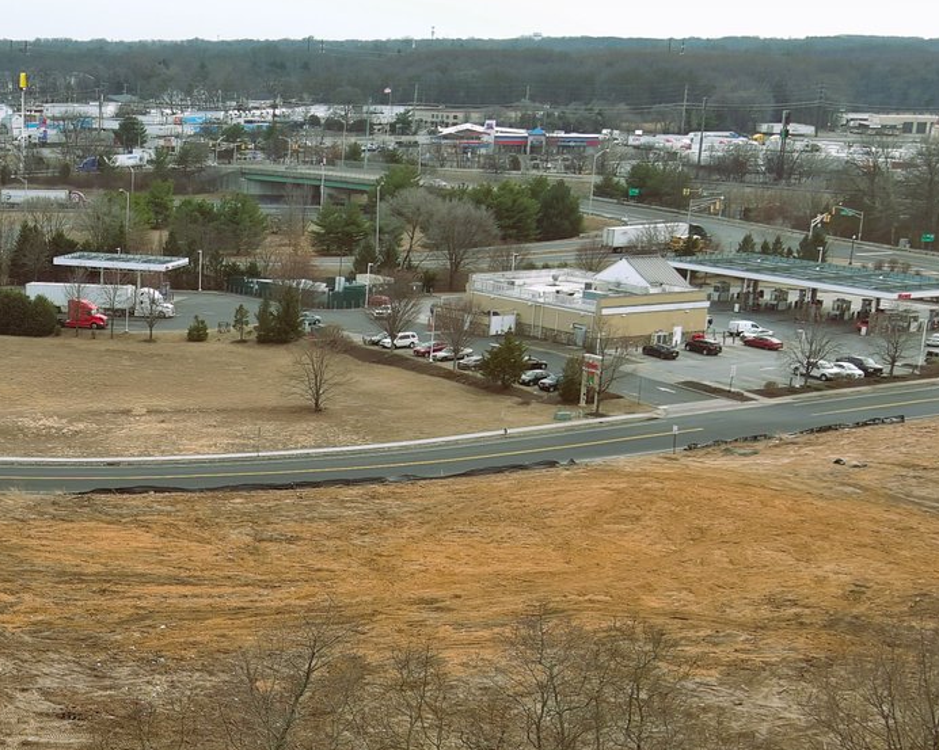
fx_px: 1861
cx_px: -39
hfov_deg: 26.5
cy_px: 534
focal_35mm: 67
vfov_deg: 22.6
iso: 100
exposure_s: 1/640
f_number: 2.8
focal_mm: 10.57
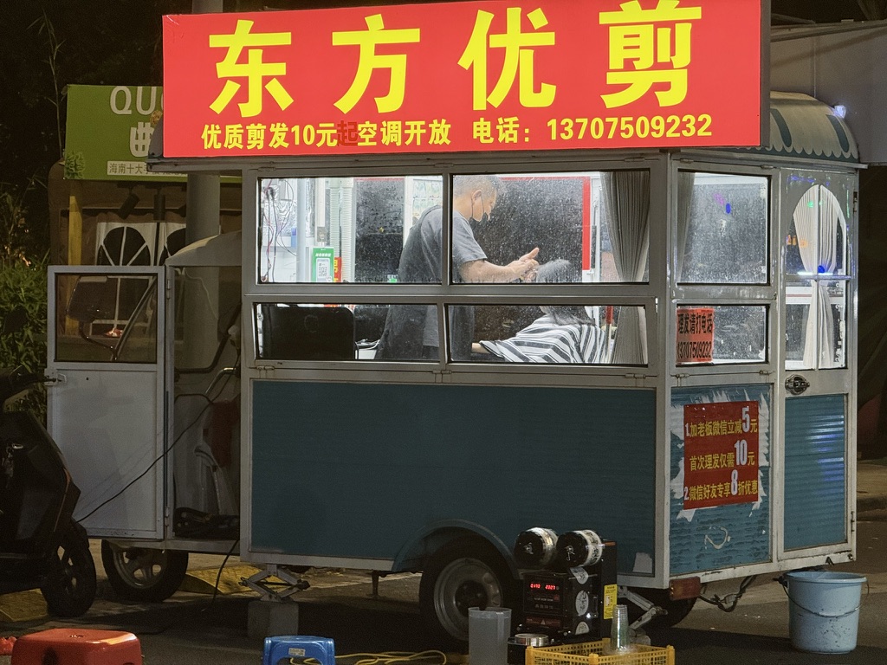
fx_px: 3075
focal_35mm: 120
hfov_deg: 16.4
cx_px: 444
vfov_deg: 12.3
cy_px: 332
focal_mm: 15.66
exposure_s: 1/33
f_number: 2.8
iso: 250
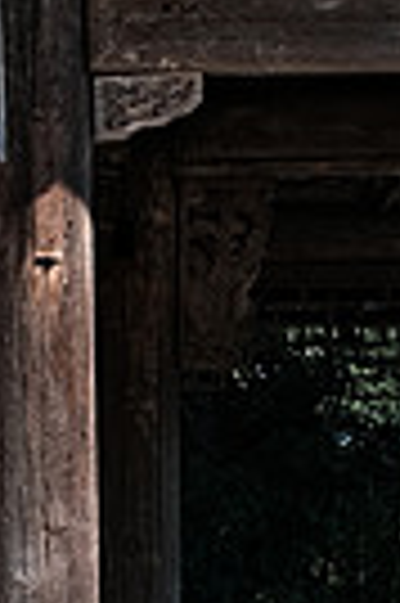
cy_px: -198
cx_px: 470
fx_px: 7502
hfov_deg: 3.1
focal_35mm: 449
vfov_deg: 4.6
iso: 250
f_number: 7.1
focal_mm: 50
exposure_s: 1/250
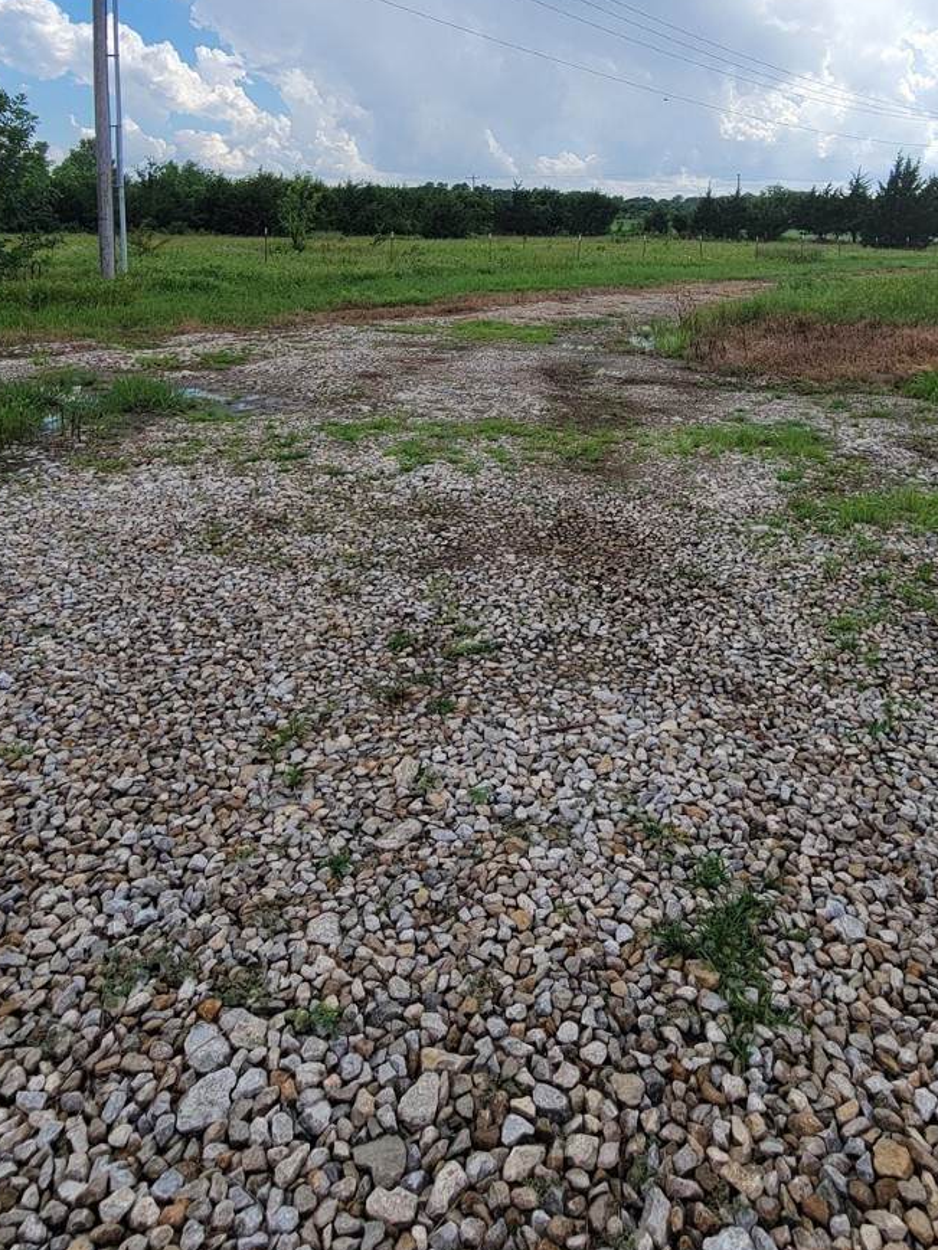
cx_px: 535
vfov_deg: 68.8
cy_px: 302
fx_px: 831
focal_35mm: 23
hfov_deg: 58.6
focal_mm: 2.2
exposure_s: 1/1584
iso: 50
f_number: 2.2
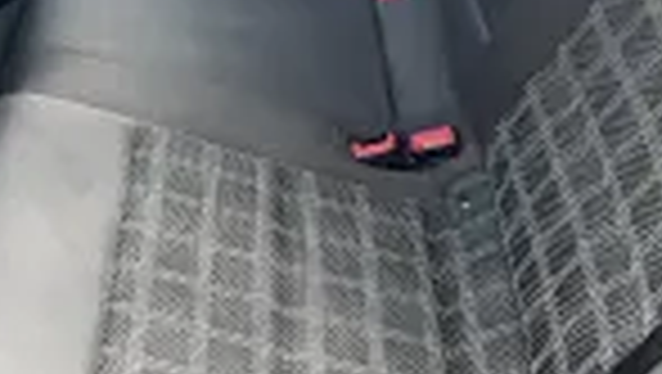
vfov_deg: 17.5
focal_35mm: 64
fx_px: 1124
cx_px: 117
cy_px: -131
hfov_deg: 31.8
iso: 160
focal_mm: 6.76
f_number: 1.78
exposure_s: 1/121
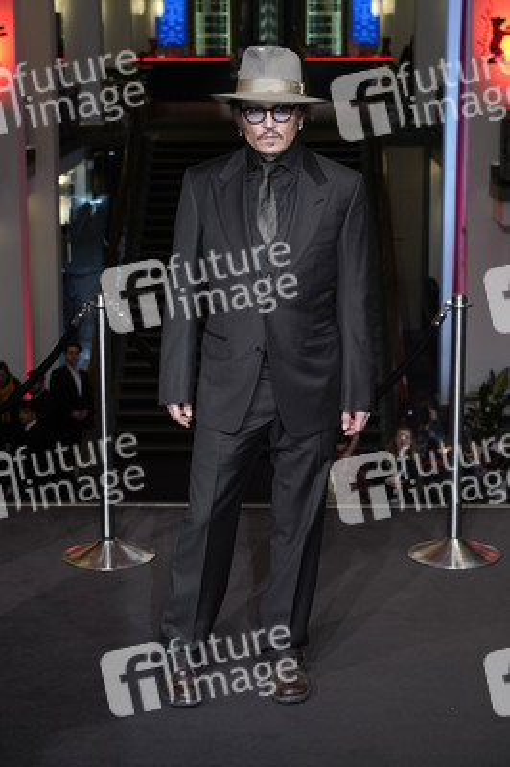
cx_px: 255
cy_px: 384
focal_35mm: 75
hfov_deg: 18.2
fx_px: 1596
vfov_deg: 27.0
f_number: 7.1
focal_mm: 75
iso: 1000
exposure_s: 1/80
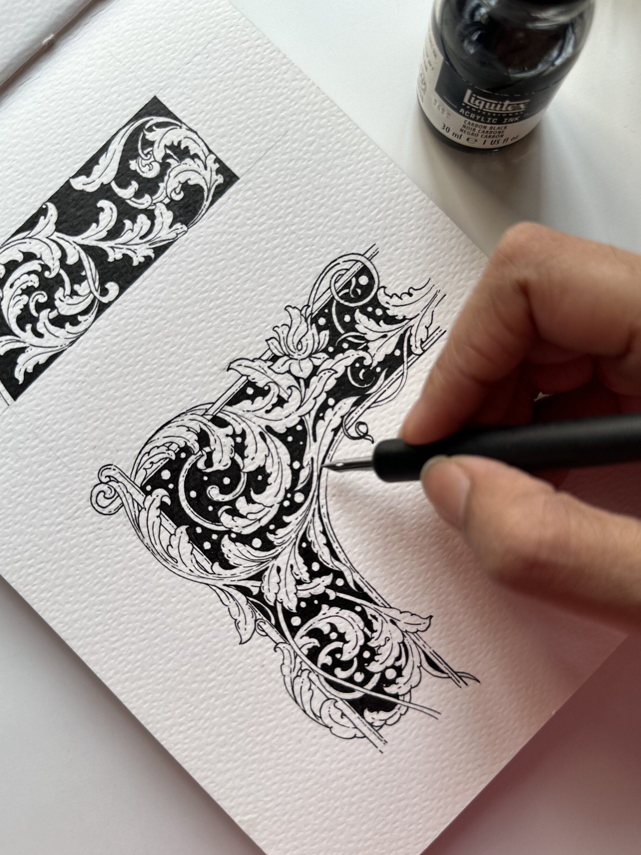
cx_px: 321
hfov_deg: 54.9
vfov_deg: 69.4
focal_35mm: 25
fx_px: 617
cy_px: 442
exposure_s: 1/121
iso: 80
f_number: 1.78
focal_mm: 6.86
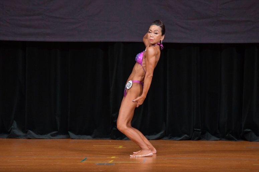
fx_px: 2265
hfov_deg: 6.5
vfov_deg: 4.4
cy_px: 86
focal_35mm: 315
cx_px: 130
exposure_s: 1/400
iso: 4000
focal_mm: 210
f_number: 5.6
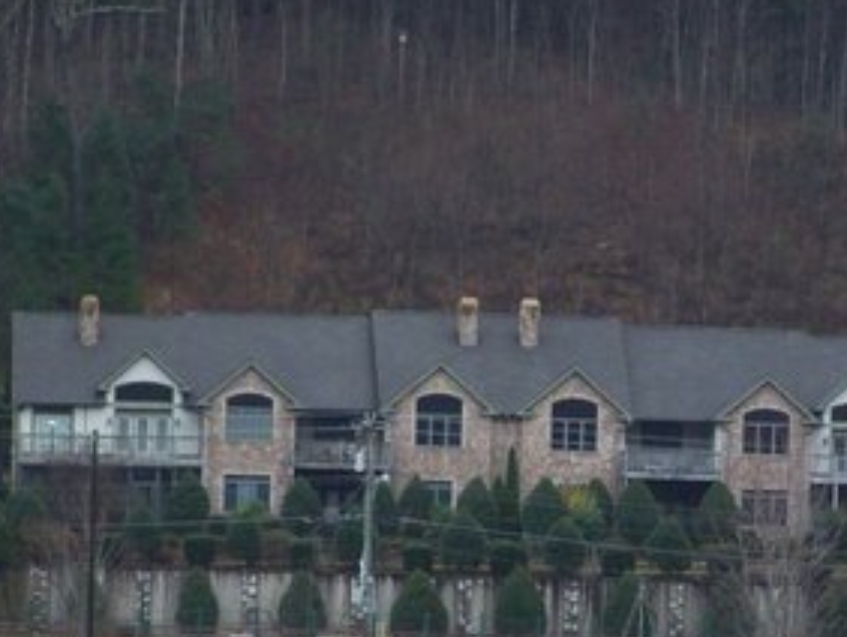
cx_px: 559
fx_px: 6906
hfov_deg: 7.0
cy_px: 436
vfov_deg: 5.3
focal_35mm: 282
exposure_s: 1/100
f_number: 3.2
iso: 250
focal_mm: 33
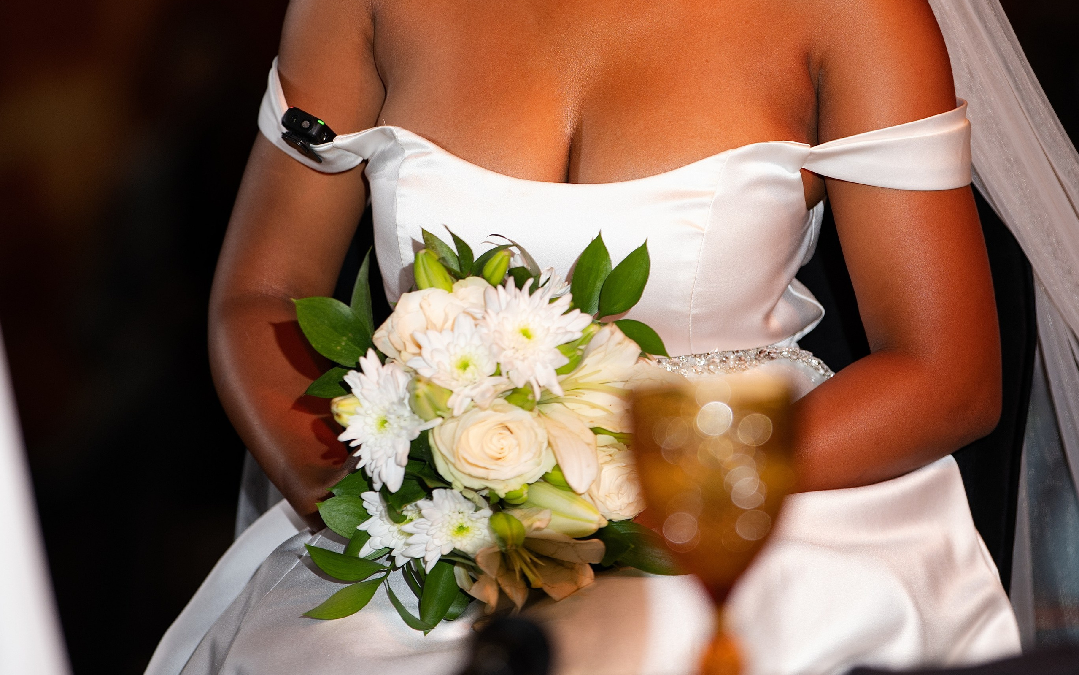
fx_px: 8999
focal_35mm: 306
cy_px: 127
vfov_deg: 4.3
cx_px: 540
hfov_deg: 6.9
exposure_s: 1/160
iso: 400
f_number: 2.8
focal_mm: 200
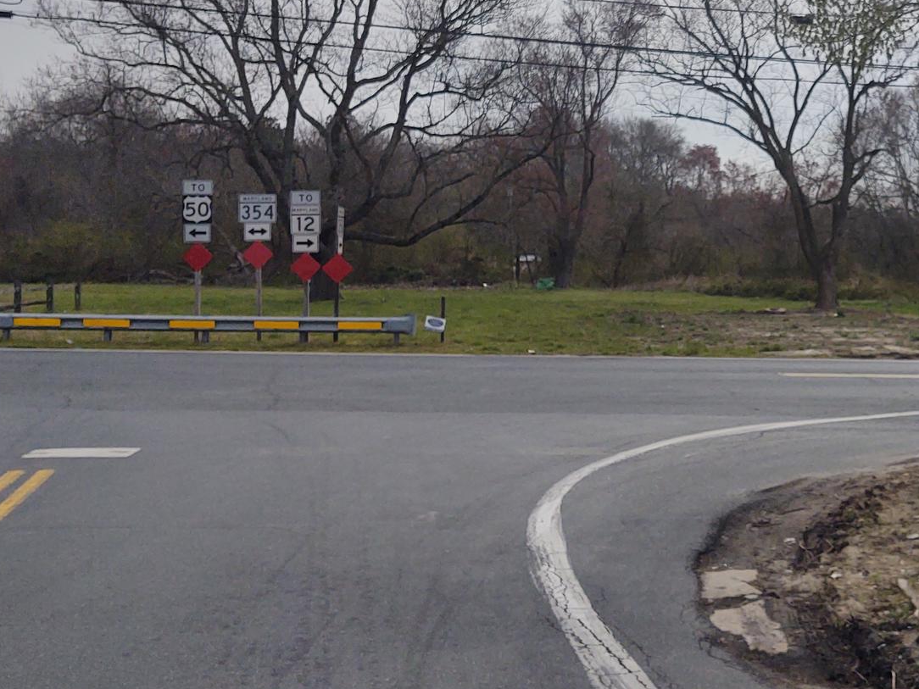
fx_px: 1354
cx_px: 746
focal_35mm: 51
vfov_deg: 28.4
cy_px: 249
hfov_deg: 36.1
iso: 100
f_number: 1.7
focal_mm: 4.75
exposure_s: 1/12921
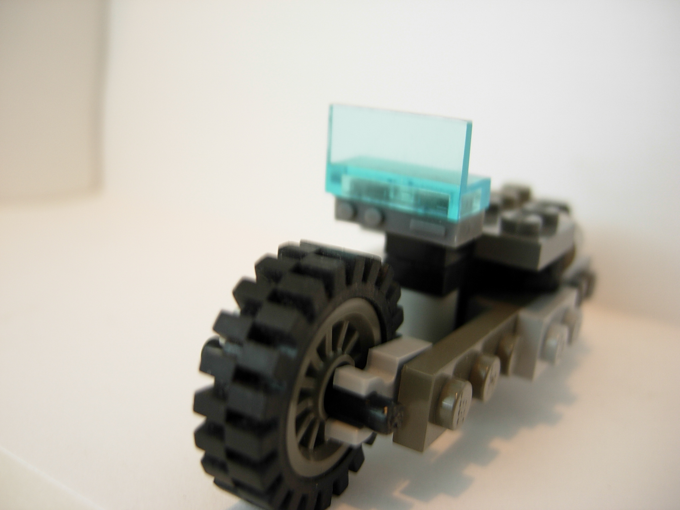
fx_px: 707
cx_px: 340
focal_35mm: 36
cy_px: 255
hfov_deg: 51.4
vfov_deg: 39.7
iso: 50
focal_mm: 7.5
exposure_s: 1/14.6
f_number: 2.7
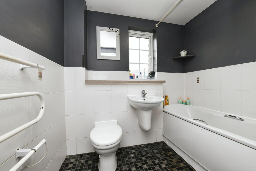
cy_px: 86
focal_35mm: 14
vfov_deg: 81.2
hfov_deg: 104.2
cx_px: 128
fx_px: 100
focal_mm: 14
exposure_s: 1/60
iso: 800
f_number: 9
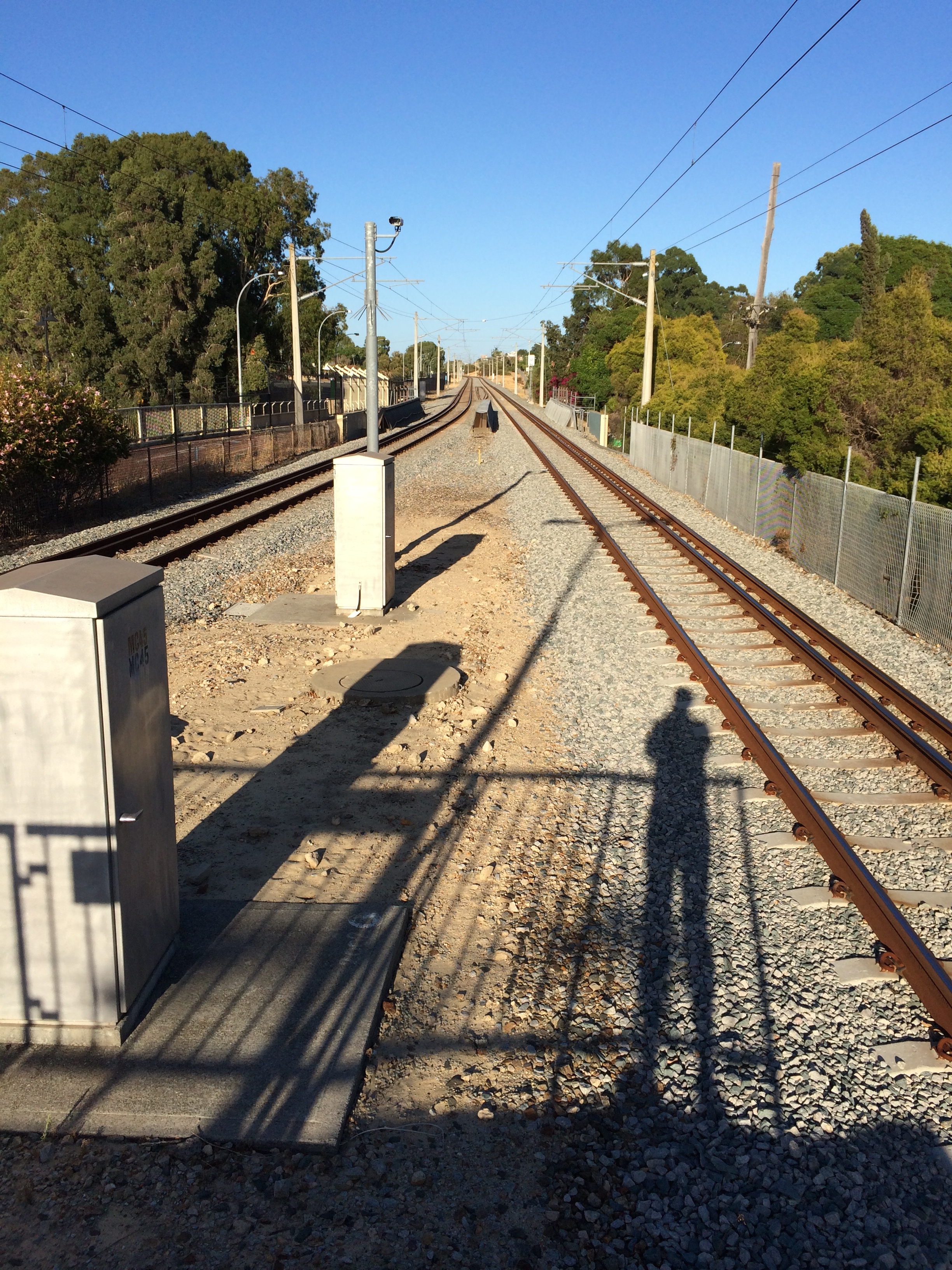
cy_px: 635
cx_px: 476
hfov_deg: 46.8
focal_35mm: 30
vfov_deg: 60.0
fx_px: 1100
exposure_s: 1/2160
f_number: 2.2
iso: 32
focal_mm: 4.12
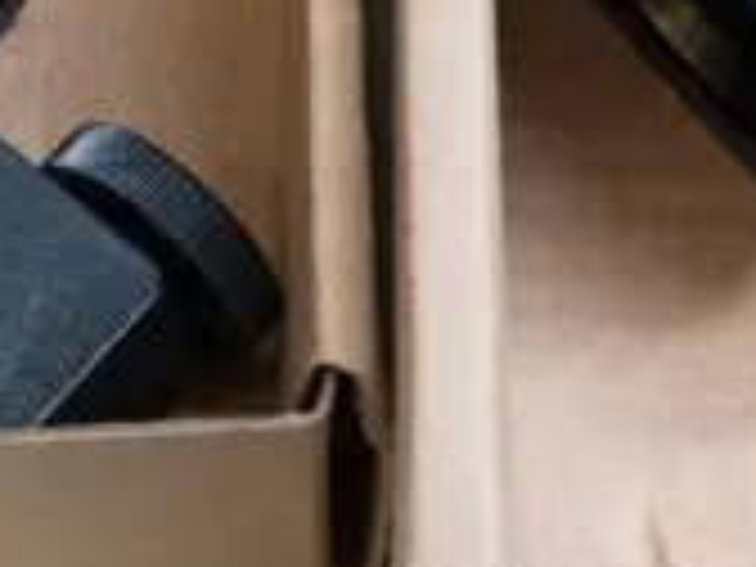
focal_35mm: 231
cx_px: 238
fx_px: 5045
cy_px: -518
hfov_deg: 8.6
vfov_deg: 6.3
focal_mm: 19
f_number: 6.3
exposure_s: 1/125
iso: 3200
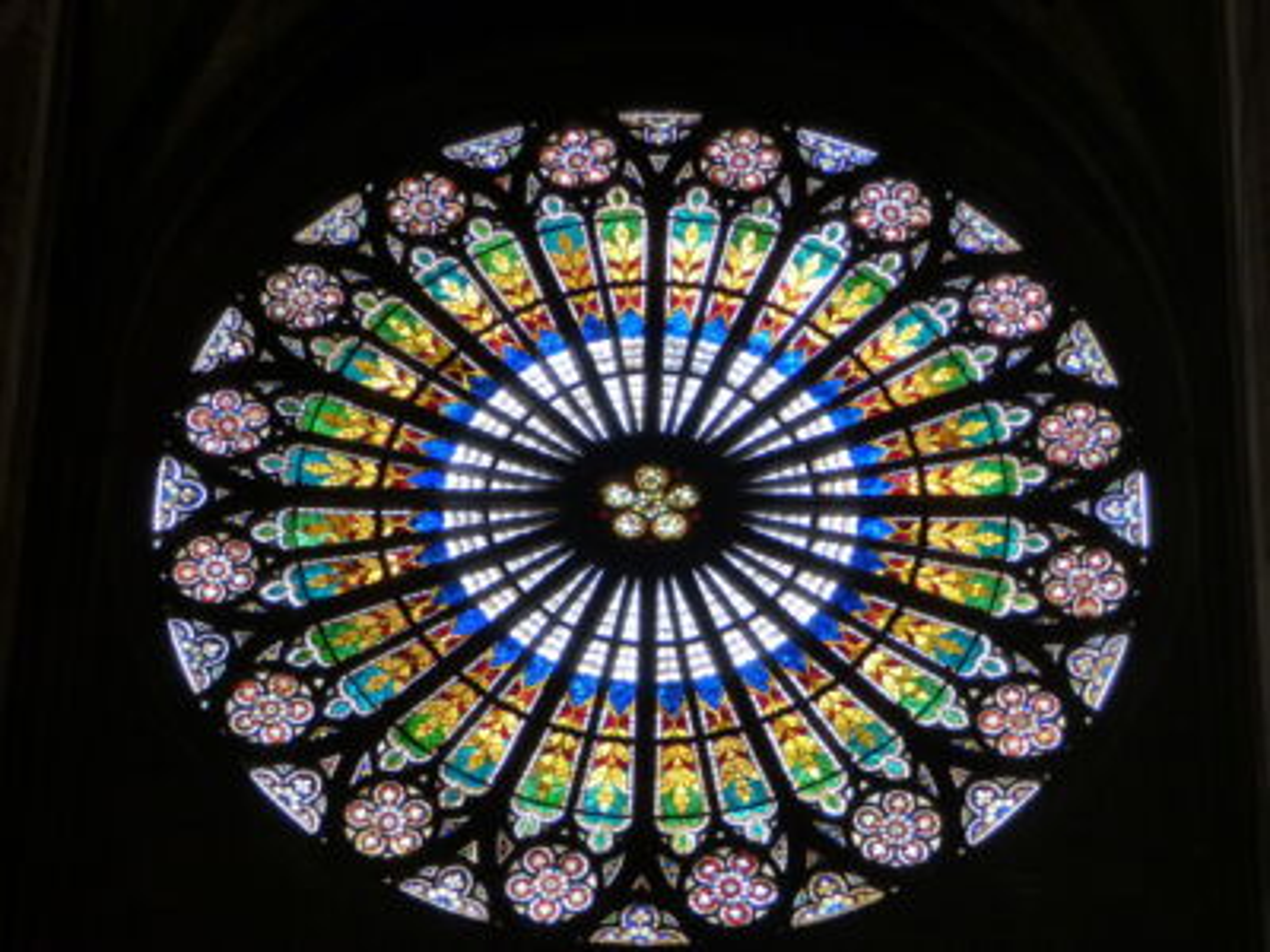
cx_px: 635
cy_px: 476
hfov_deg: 16.1
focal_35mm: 122
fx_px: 4476
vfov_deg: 12.1
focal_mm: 20.1
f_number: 2.8
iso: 400
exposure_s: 1/50
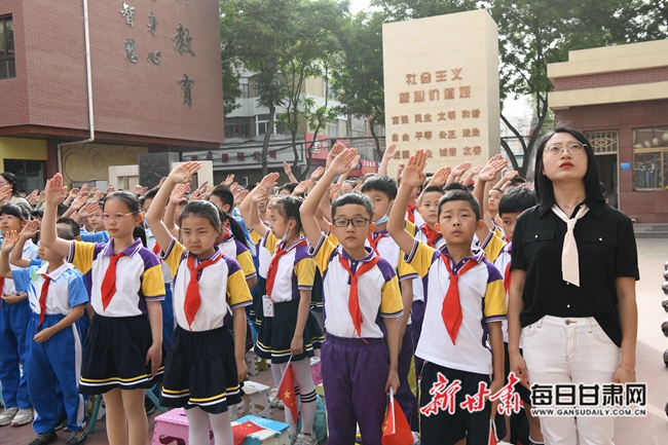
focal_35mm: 34
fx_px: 631
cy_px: 222
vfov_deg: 38.9
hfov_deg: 55.8
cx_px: 334
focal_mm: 34
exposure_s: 1/500
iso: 1250
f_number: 10
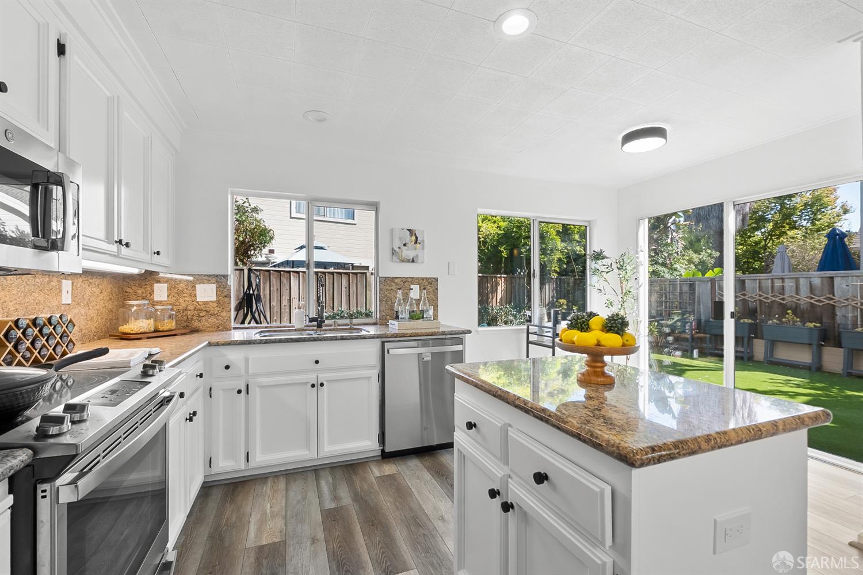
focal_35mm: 15
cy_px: 288
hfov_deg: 100.4
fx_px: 360
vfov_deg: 77.3
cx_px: 432
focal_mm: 10
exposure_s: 1/10
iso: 200
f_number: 9
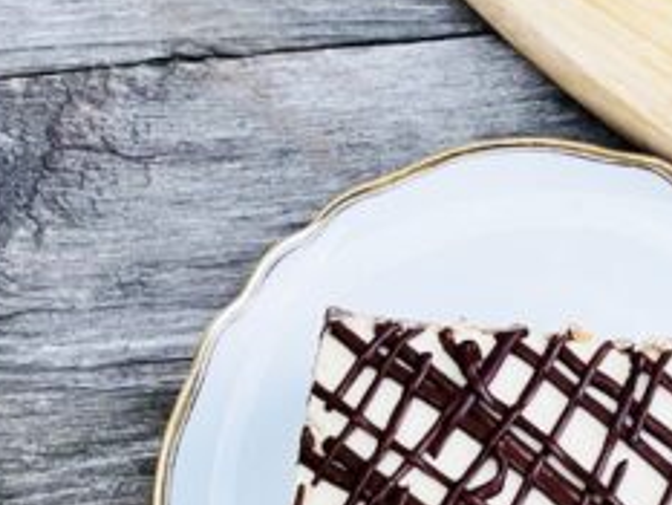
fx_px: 1515
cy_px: 120
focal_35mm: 78
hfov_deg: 23.8
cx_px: 692
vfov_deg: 18.8
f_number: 1.6
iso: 125
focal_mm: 4.2
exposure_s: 1/91
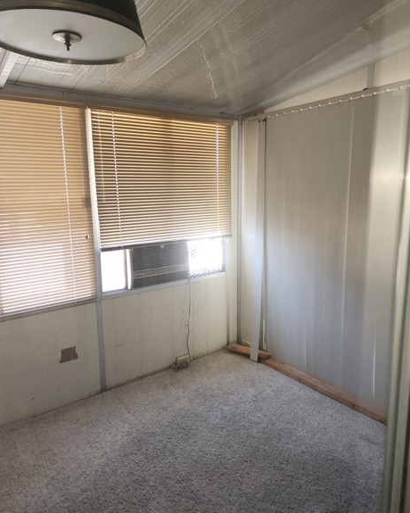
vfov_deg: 68.1
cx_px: 205
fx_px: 379
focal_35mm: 25
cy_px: 249
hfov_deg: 56.8
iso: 125
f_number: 1.8
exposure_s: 1/60
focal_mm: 6.4
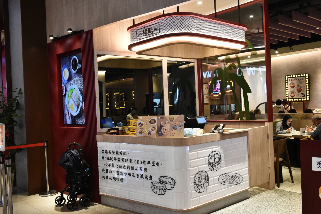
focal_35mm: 35
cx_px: 160
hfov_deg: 54.4
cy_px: 107
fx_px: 312
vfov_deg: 37.9
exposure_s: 1/80
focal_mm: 35
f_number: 8
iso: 4500
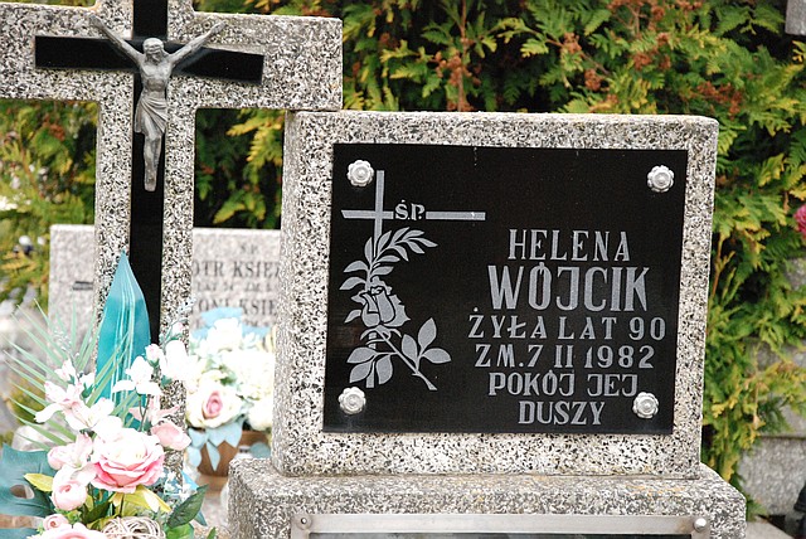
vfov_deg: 10.2
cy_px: 270
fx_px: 3025
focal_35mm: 135
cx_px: 403
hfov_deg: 15.2
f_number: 5.6
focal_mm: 90
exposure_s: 1/400
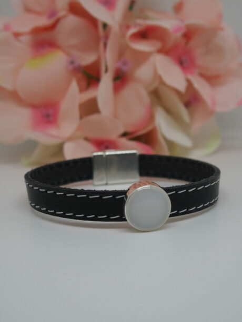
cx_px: 121
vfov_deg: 38.2
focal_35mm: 50
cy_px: 161
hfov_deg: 29.1
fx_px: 466
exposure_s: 1/250
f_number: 2.8
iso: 100
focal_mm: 10.8
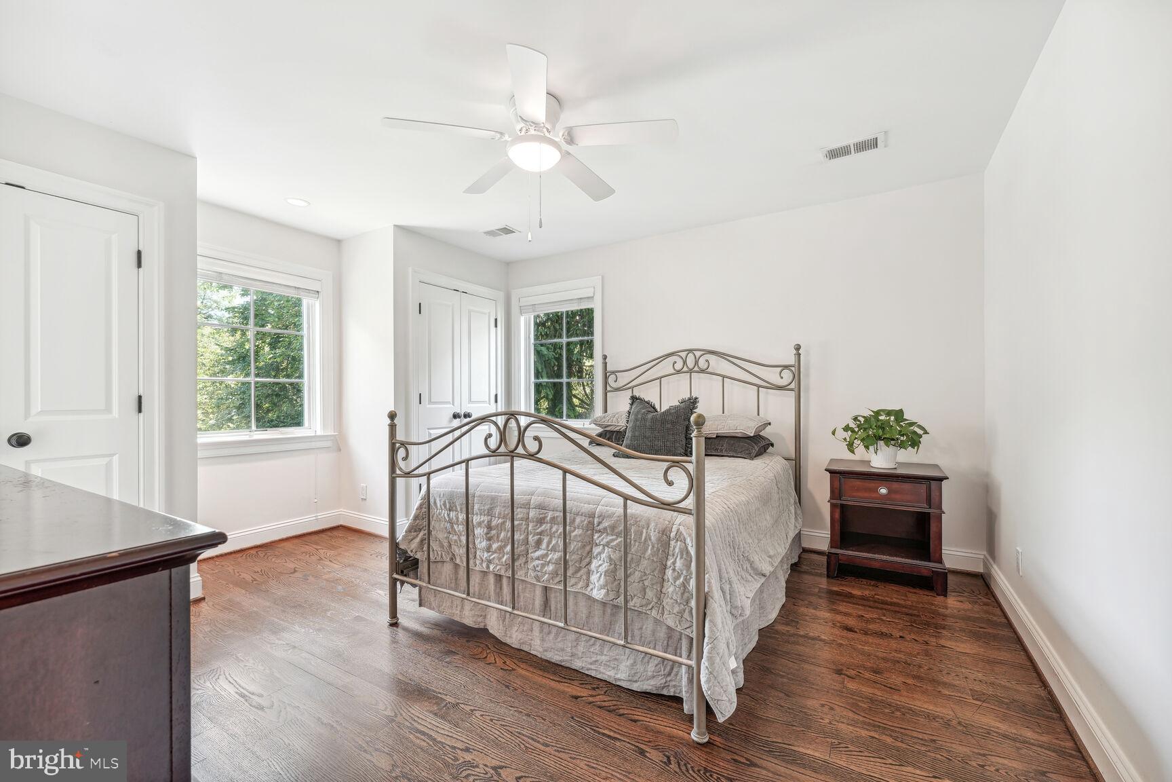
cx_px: 586
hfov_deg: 104.3
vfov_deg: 81.2
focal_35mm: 14
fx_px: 456
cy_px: 391
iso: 400
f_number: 8
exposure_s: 1/4
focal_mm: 14
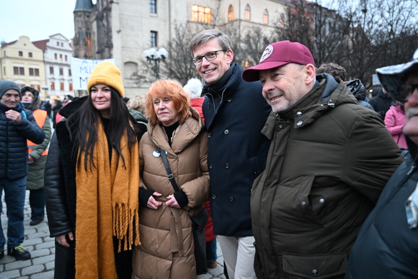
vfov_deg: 48.7
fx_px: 308
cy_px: 140
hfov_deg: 68.4
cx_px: 209
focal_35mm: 26
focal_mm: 26.5
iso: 4000
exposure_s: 1/125
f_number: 2.8
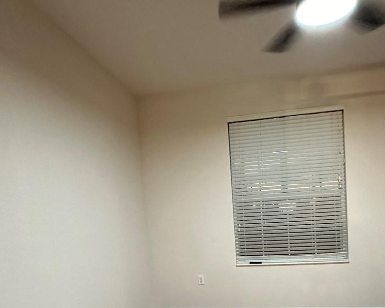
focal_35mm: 28
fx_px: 319
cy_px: 231
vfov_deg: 49.5
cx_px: 203
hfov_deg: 62.2
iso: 800
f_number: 2.2
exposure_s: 1/60
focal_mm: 2.22
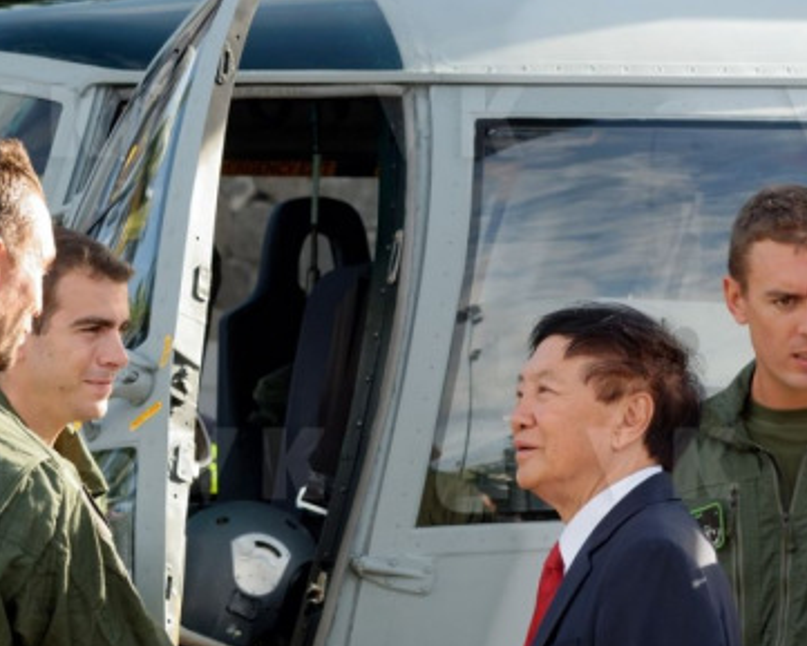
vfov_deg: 6.1
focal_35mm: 255
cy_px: 532
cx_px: 449
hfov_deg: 7.6
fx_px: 6092
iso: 200
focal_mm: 82
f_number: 5.6
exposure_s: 1/100
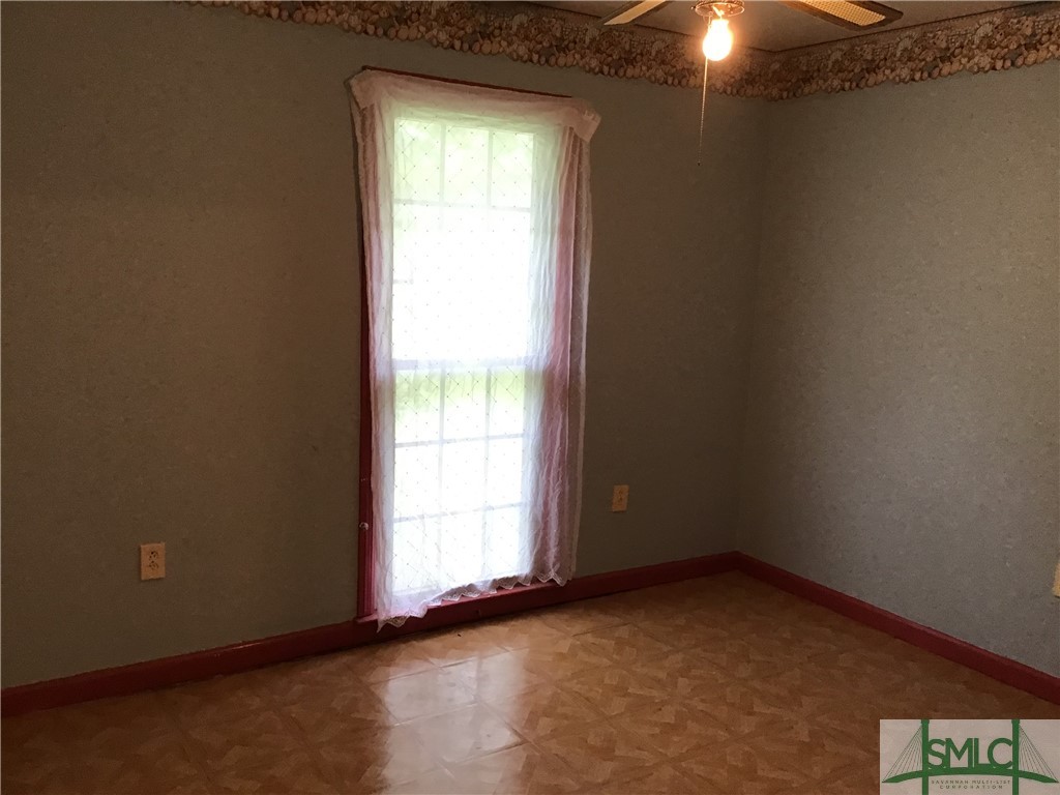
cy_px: 398
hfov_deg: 58.4
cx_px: 530
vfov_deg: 45.4
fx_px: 949
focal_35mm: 31
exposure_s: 1/30
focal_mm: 3.3
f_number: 2.4
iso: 100
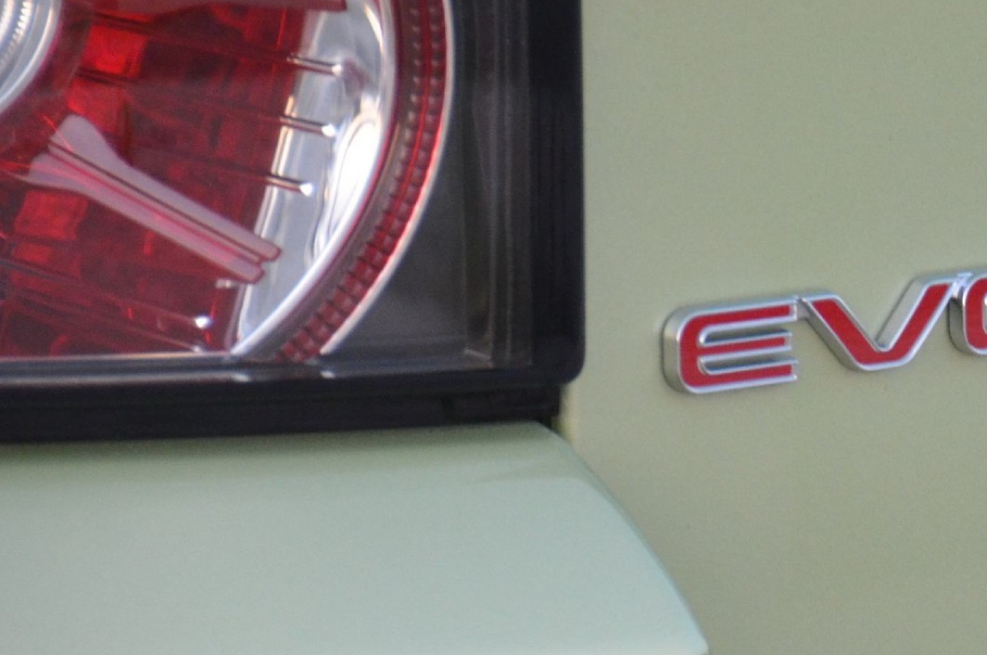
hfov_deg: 2.9
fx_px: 19266
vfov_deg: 1.9
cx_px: 1100
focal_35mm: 704
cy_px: 266
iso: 1600
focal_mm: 200
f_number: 5.6
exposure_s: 1/250
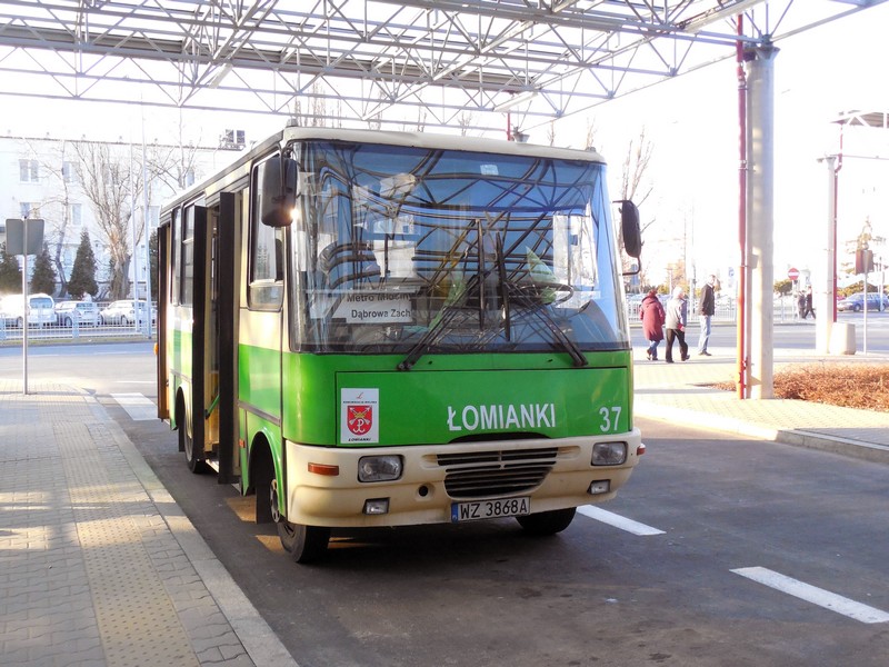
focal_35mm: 35
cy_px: 334
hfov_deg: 52.6
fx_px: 899
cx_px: 444
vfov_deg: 40.7
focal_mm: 6.3
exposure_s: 1/250
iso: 450
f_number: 3.7
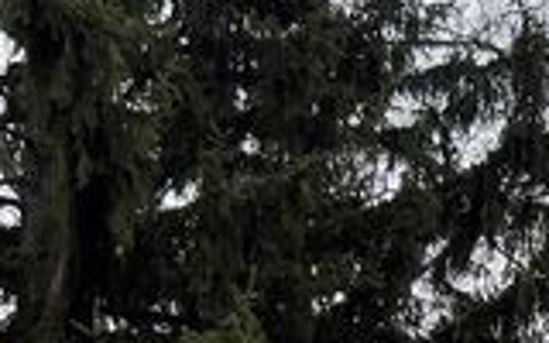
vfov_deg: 12.6
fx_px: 1436
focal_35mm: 96
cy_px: 575
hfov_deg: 20.3
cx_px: 649
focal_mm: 3
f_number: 1.8
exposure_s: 1/534
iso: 16
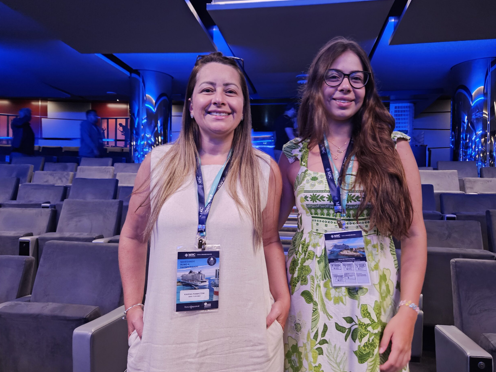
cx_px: 254
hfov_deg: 71.6
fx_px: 344
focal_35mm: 24
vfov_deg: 56.8
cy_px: 190
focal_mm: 5.4
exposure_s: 1/30
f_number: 1.8
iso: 640
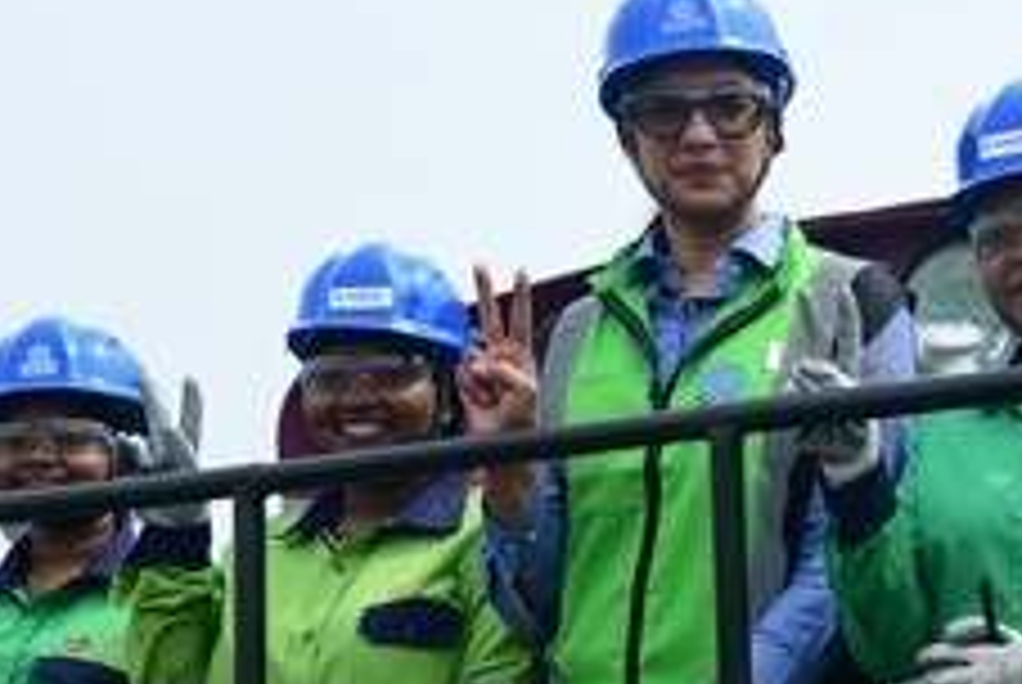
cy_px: 698
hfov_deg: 13.1
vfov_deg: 8.9
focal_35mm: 153
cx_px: 1130
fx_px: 4349
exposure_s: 1/200
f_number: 6.3
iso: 80
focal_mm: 58
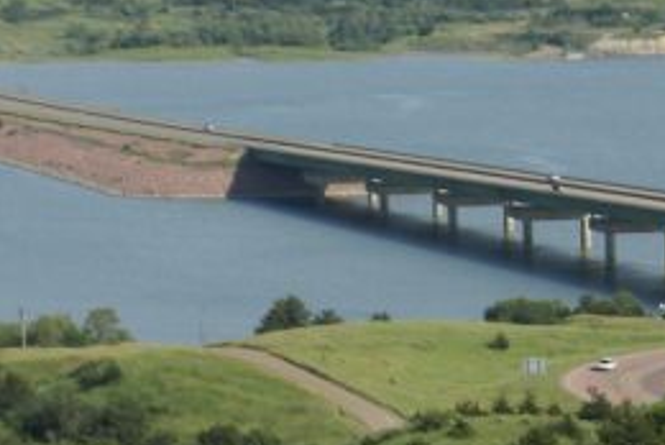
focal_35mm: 323
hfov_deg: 6.4
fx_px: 5973
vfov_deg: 4.3
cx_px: 407
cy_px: 207
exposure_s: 1/200
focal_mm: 70
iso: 100
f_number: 7.1
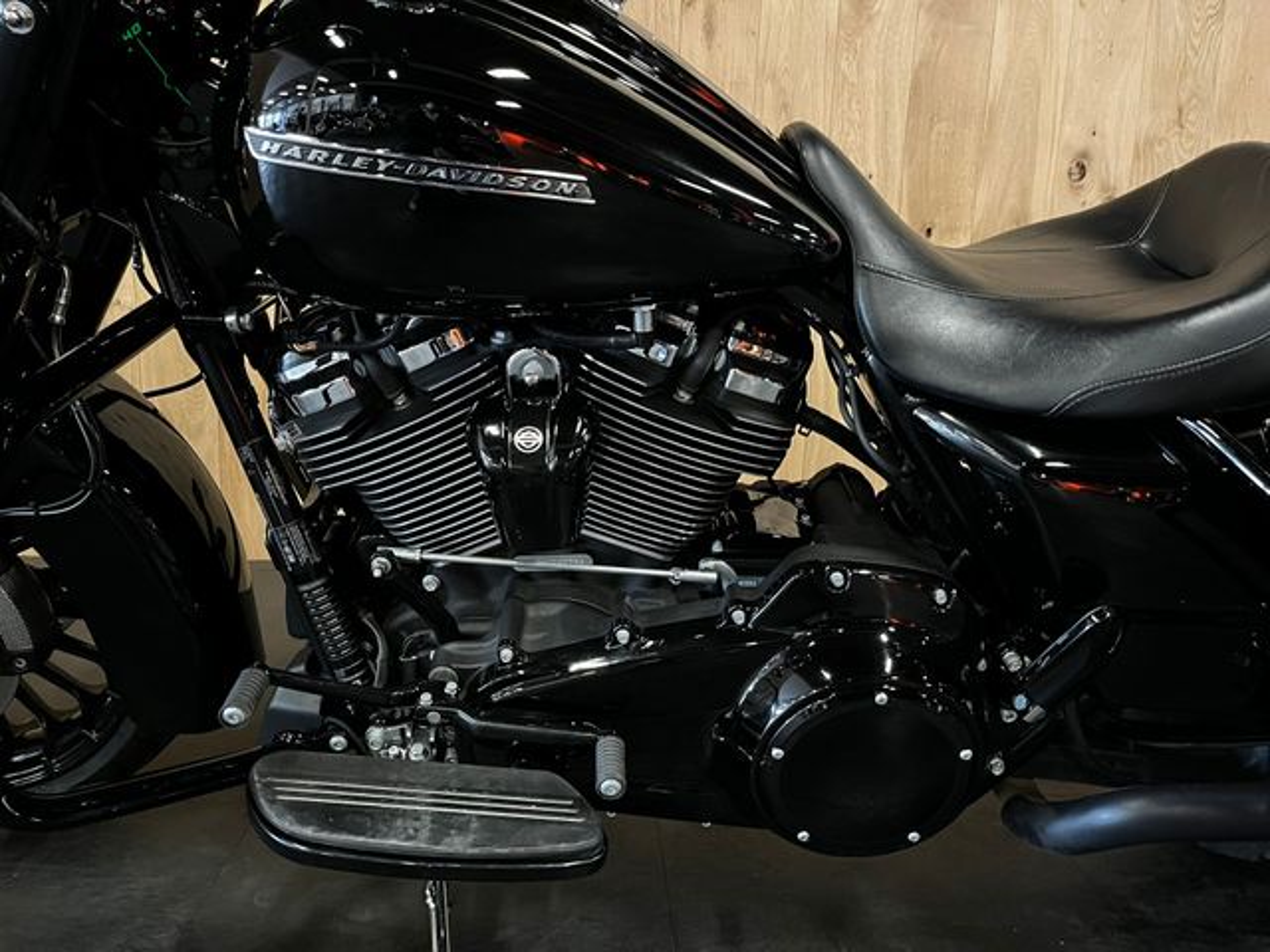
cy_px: 476
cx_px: 635
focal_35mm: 26
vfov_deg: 53.1
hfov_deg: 67.3
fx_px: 954
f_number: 1.6
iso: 800
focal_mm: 5.1
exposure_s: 1/25
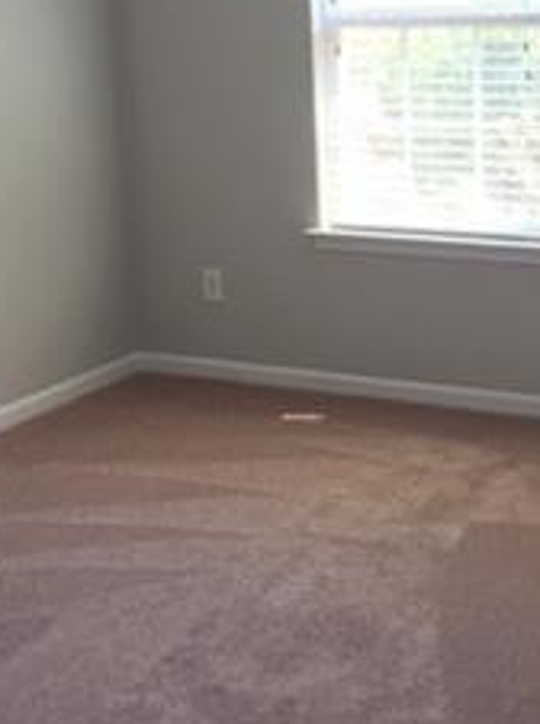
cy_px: 219
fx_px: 1293
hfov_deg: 23.0
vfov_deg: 30.9
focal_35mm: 62
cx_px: 482
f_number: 2.2
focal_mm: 4.15
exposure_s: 1/30
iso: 100
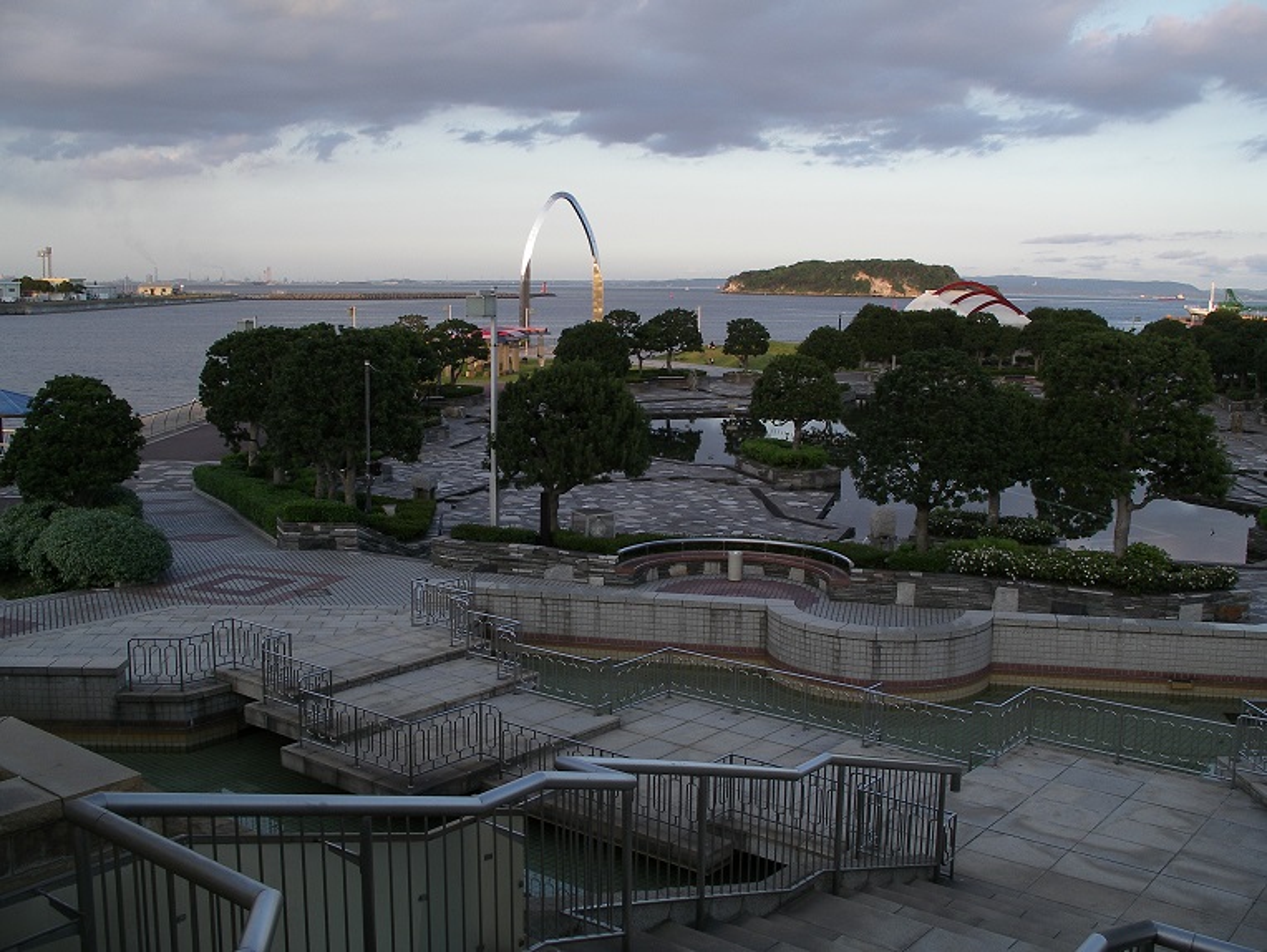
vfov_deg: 38.7
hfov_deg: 50.1
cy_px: 476
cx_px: 634
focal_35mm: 37
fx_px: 1355
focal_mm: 7.8
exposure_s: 1/80
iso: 80
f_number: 5
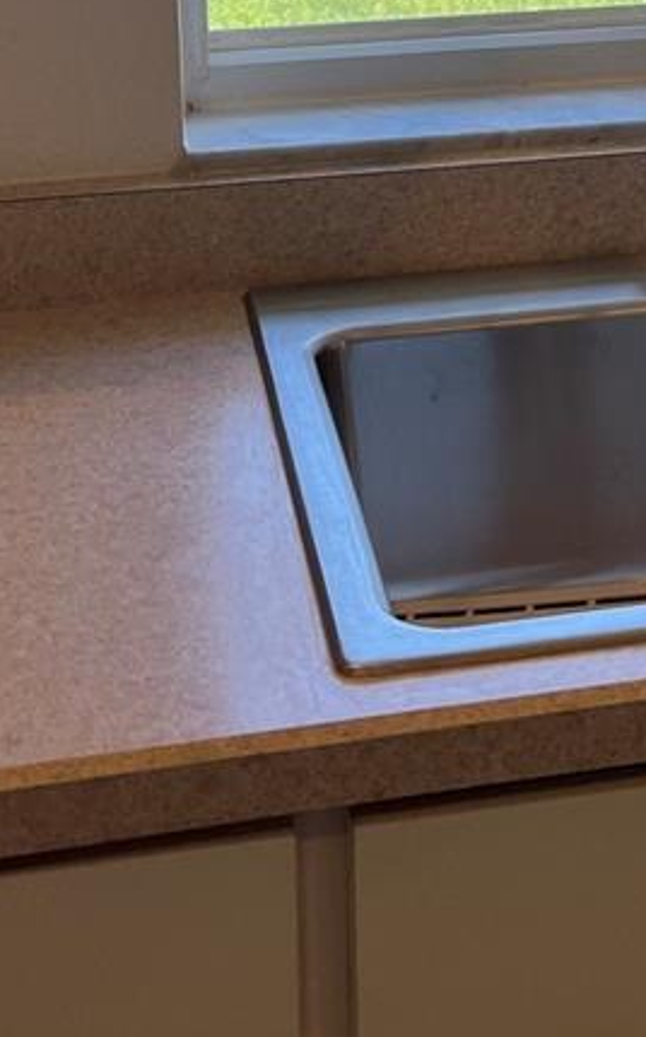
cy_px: -75
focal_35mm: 77
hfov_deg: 16.6
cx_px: 600
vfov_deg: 25.1
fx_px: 2173
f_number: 1.6
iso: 50
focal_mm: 5.1
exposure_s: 1/348
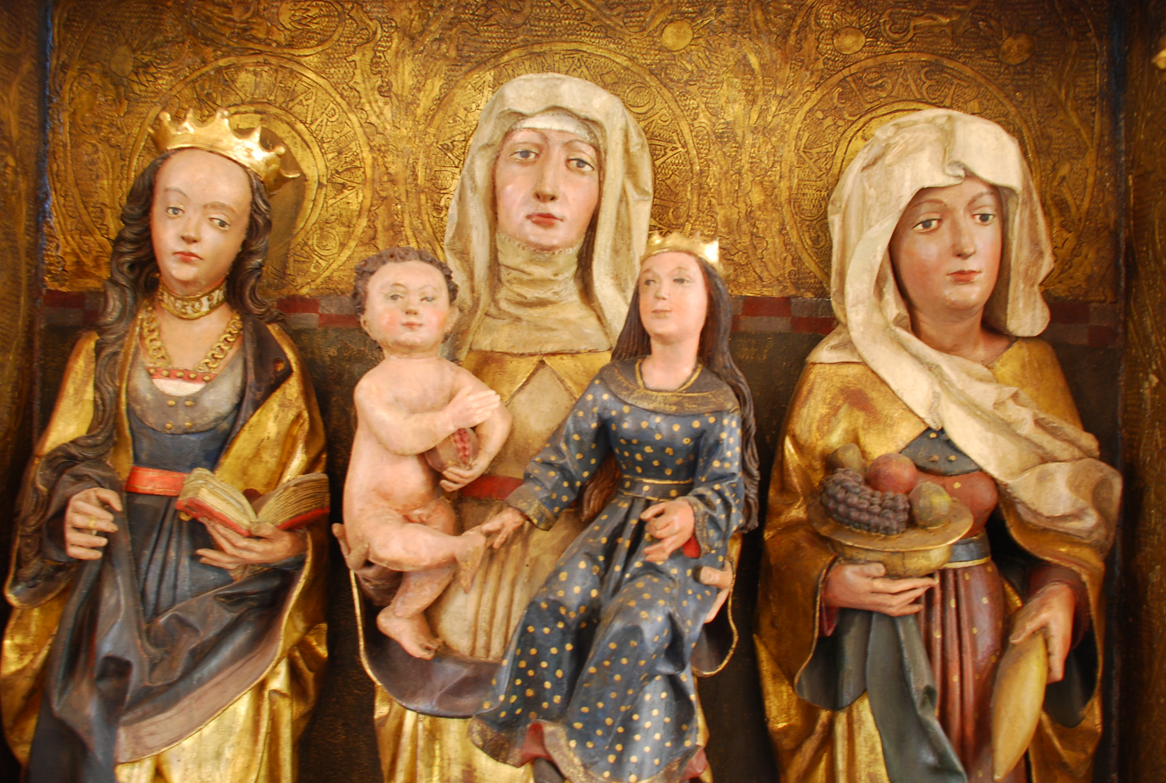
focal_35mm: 30
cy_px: 392
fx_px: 974
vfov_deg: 43.8
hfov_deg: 61.8
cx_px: 583
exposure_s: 1/4
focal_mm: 20
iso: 200
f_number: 4
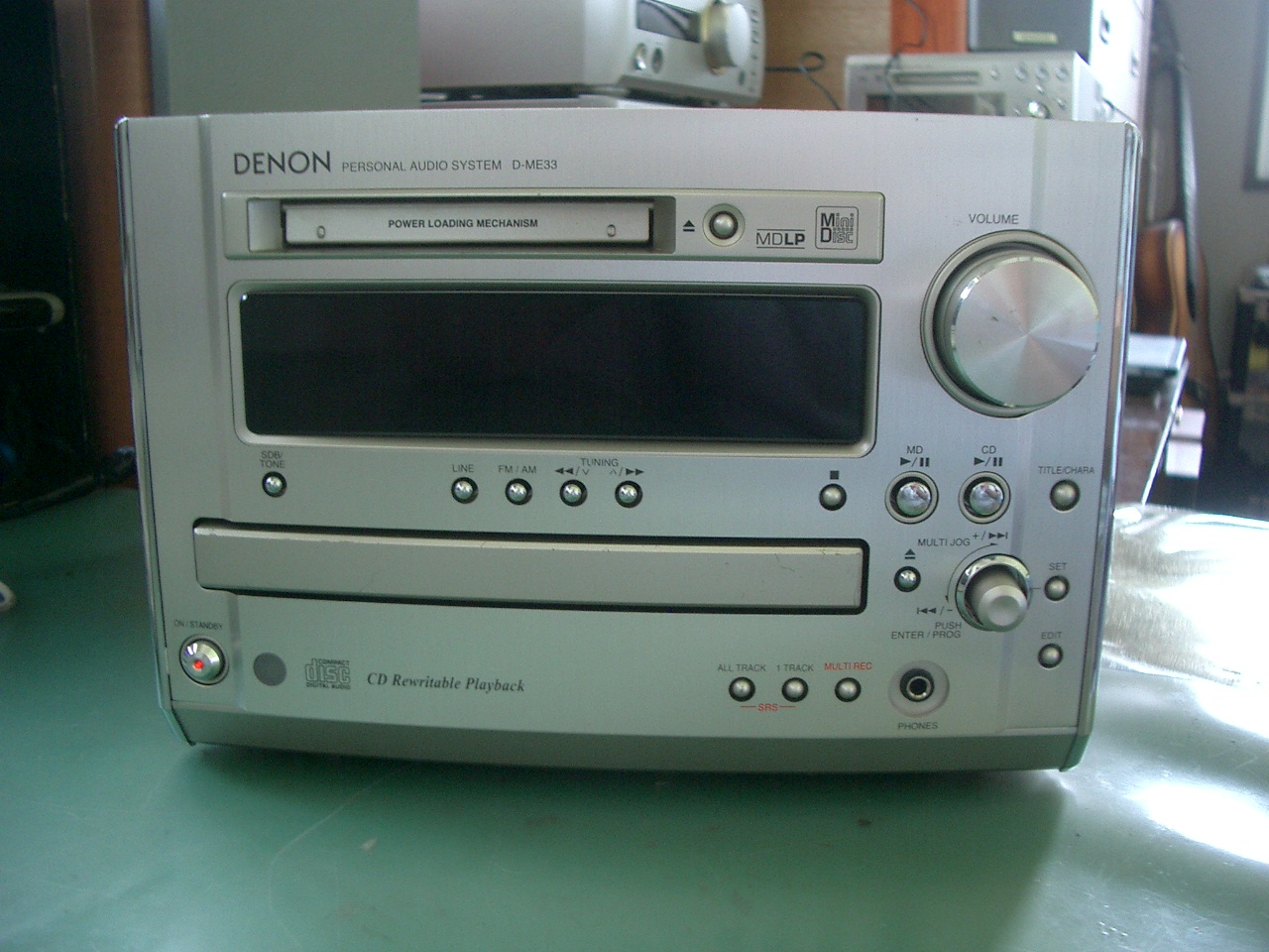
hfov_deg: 52.6
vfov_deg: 40.7
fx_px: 1283
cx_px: 634
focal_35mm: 35
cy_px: 476
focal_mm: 5.8
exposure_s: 1/25
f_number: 2.6
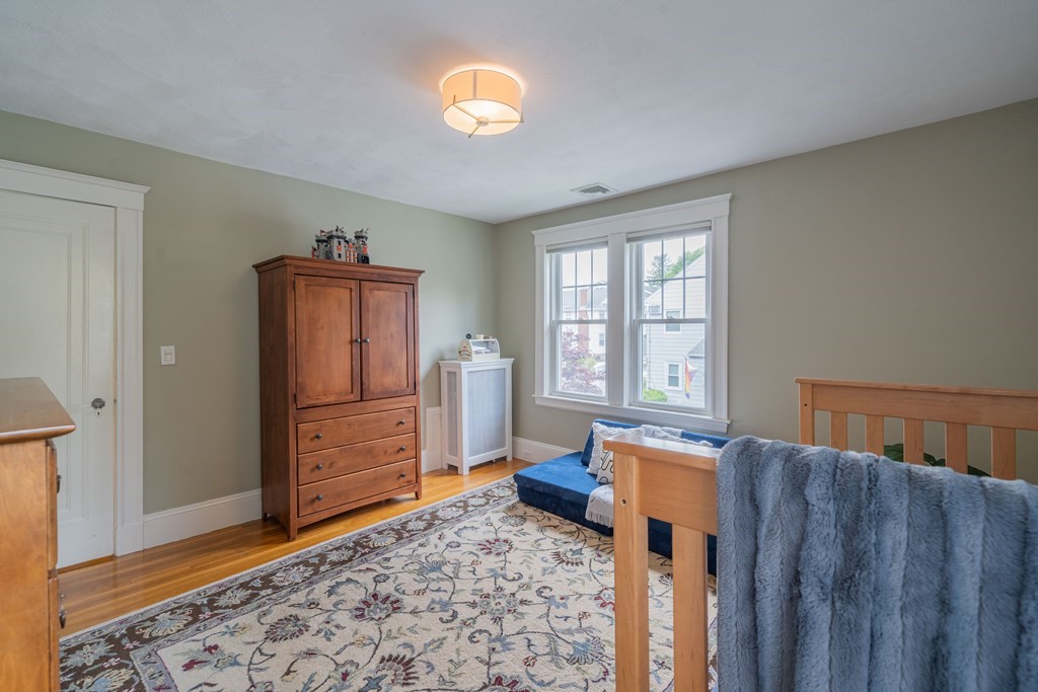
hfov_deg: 100.4
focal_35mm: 15
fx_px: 433
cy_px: 346
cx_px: 519
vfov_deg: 77.3
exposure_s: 1/50
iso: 400
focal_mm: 15
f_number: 7.1
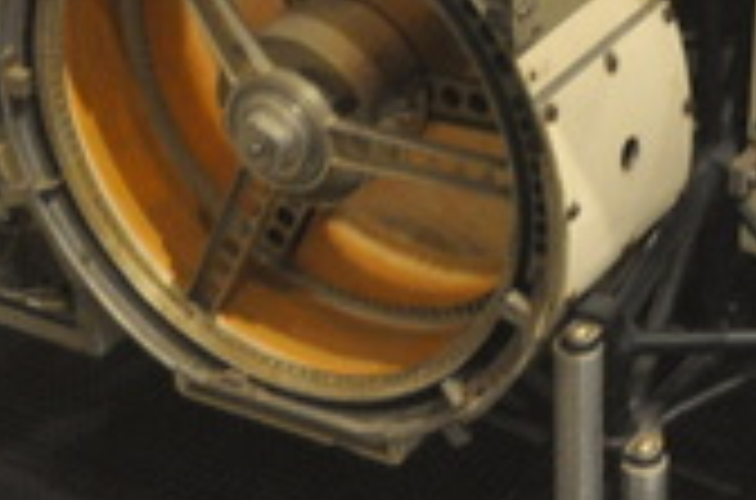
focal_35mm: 149
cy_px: -232
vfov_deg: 8.9
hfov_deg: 13.7
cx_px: 621
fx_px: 3120
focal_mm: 26
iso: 1600
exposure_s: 1/15
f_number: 3.8
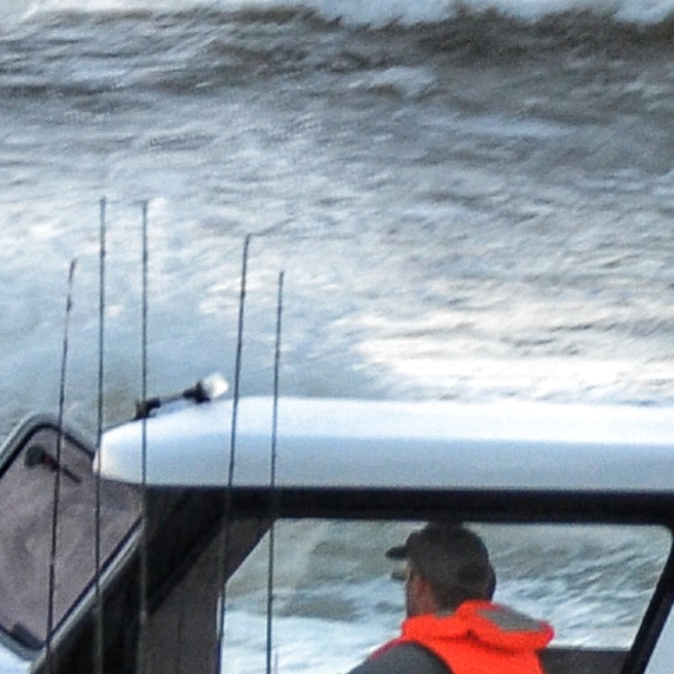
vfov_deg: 1.9
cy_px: 293
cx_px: 808
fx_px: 20377
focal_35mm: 925
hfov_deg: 1.9
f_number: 4.5
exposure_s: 1/160
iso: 400
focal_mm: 90
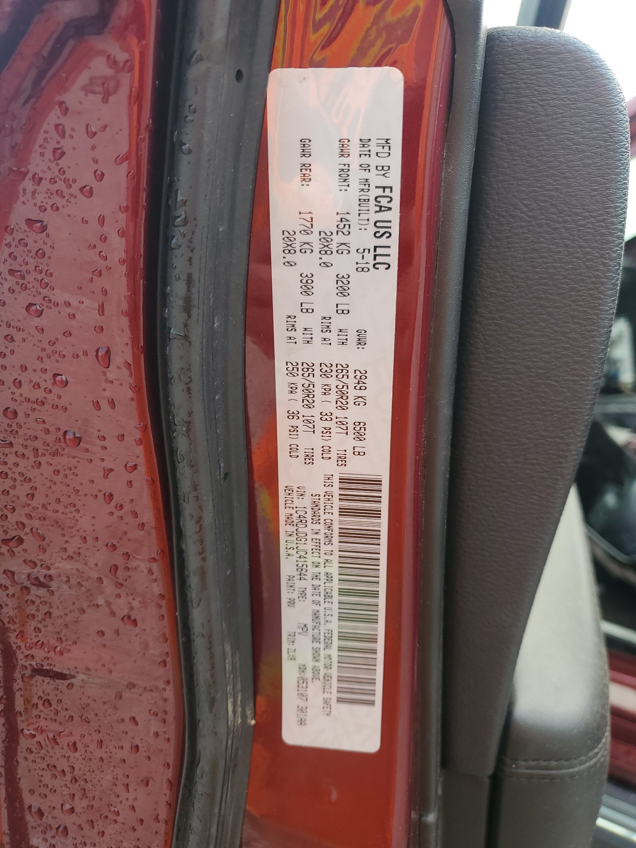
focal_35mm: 26
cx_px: 318
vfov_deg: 67.3
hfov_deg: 53.1
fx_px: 637
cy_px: 424
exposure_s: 1/345
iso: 50
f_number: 1.5
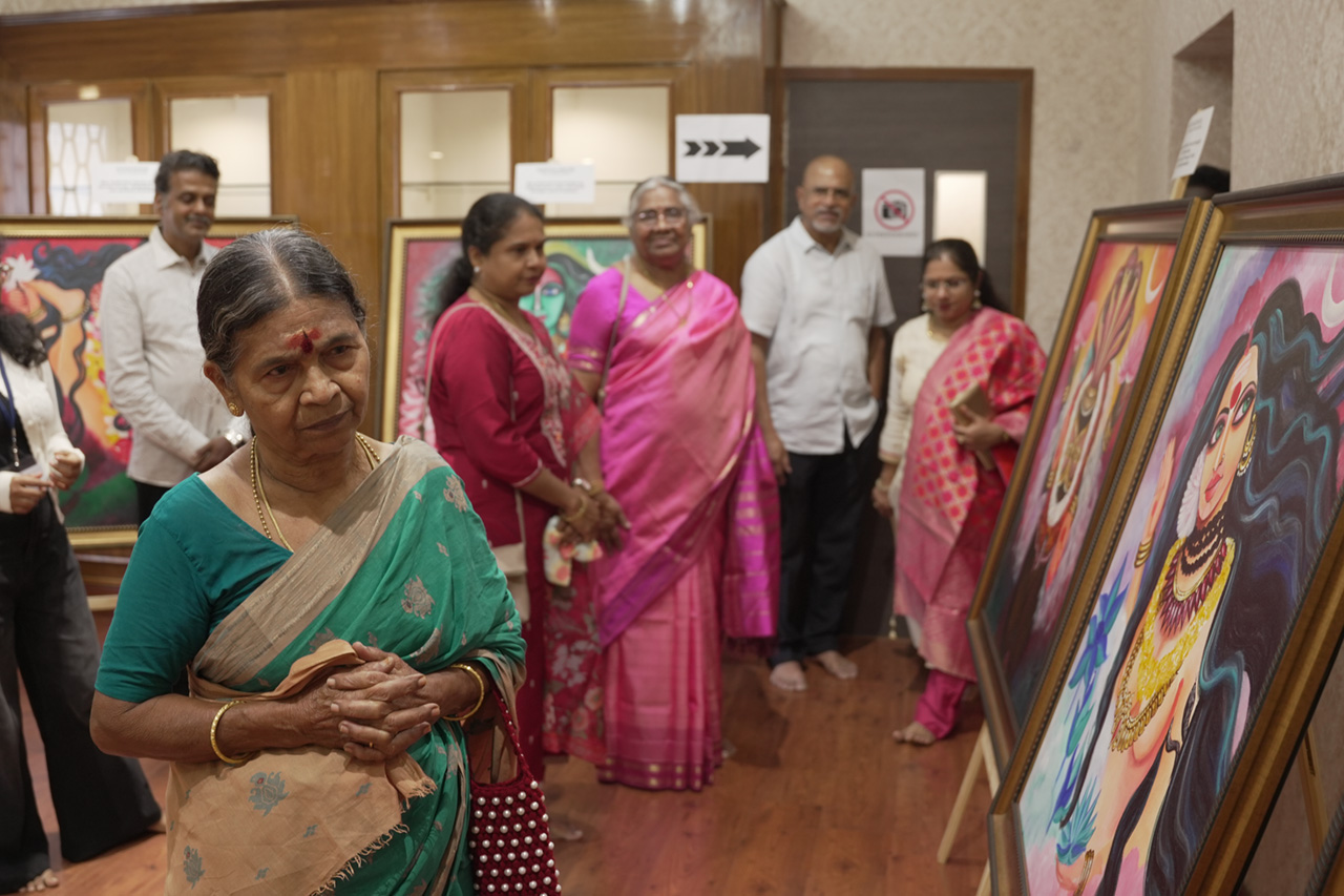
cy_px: 448
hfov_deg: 53.1
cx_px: 672
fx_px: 1344
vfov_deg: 36.9
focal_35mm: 36
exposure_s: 1/50
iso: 400
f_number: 2.8
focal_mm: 24
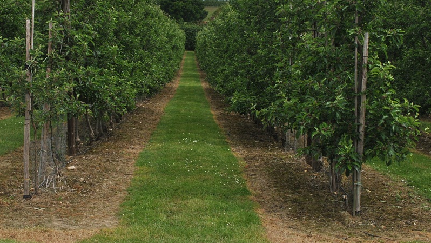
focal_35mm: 64
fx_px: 731
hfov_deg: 32.8
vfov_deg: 18.8
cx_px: 182
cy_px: 88
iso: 100
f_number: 8
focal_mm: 28
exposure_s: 1/400
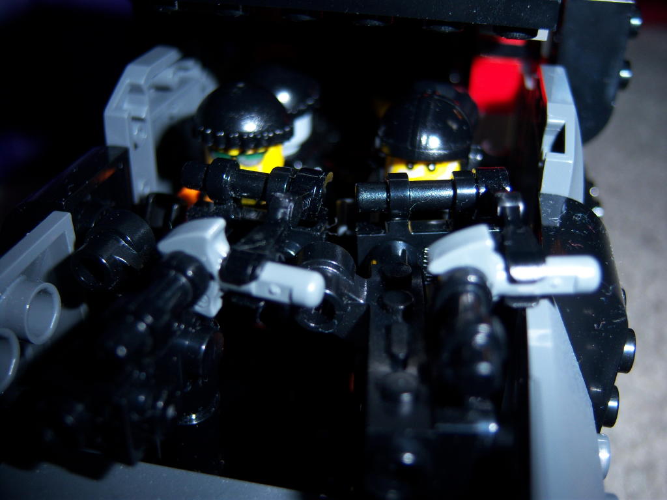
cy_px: 250
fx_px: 694
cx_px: 334
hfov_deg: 51.4
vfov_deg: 39.7
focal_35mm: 36
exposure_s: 1/60
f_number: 2.8
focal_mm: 7.5
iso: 80
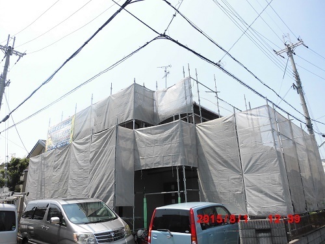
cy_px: 122
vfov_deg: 54.9
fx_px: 235
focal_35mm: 25
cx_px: 162
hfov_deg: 69.4
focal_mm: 4.5
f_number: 8.72
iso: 80
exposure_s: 1/125
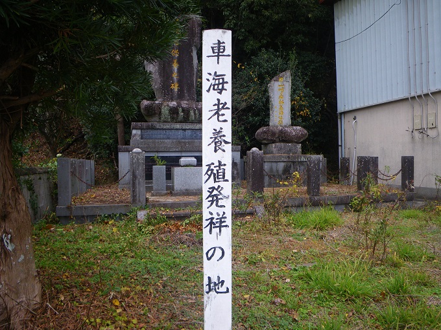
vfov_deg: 49.7
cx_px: 220
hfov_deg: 63.4
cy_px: 165
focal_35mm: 28
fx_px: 357
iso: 100
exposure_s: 1/50
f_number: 3.5
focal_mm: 5
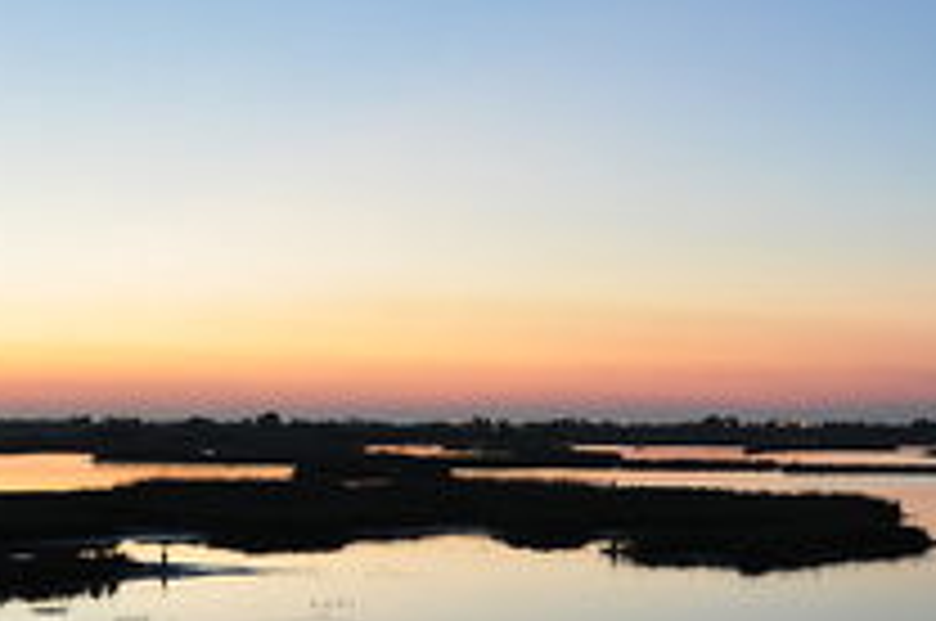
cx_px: 454
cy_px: 423
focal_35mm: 73
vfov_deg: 18.4
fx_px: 1906
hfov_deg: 27.6
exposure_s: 1/20
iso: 400
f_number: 3.2
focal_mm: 17
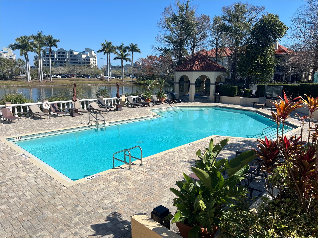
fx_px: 239
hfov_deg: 67.3
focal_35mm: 26
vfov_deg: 53.1
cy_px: 119
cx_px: 159
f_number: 1.5
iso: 50
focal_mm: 5.7
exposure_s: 1/5319
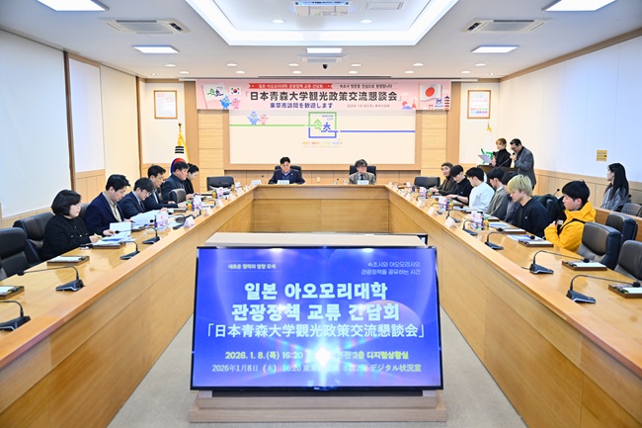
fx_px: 597
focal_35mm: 34
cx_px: 321
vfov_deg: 39.4
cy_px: 214
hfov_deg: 56.5
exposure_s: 1/200
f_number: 3.2
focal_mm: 33.5
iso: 640
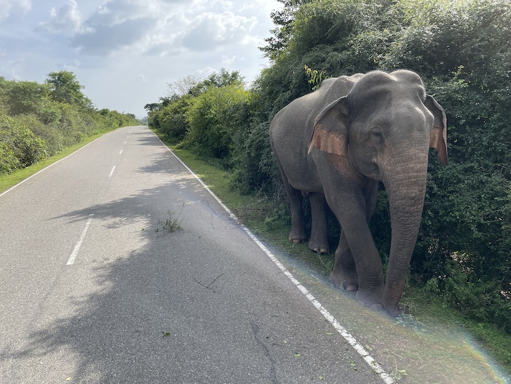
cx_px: 256
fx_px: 384
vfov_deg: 53.1
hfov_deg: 67.3
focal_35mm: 26
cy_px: 192
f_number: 1.6
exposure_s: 1/1553
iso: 32
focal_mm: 4.2
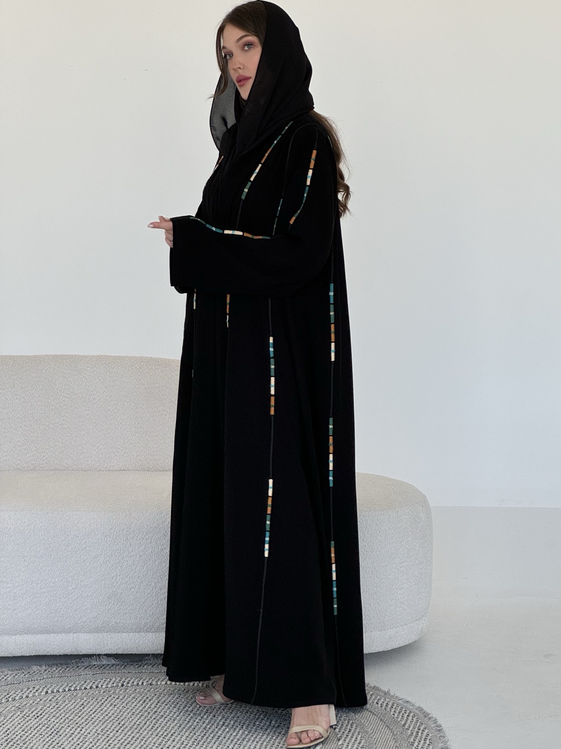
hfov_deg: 19.1
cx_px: 280
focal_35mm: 77
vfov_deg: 25.3
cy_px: 374
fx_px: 1664
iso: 200
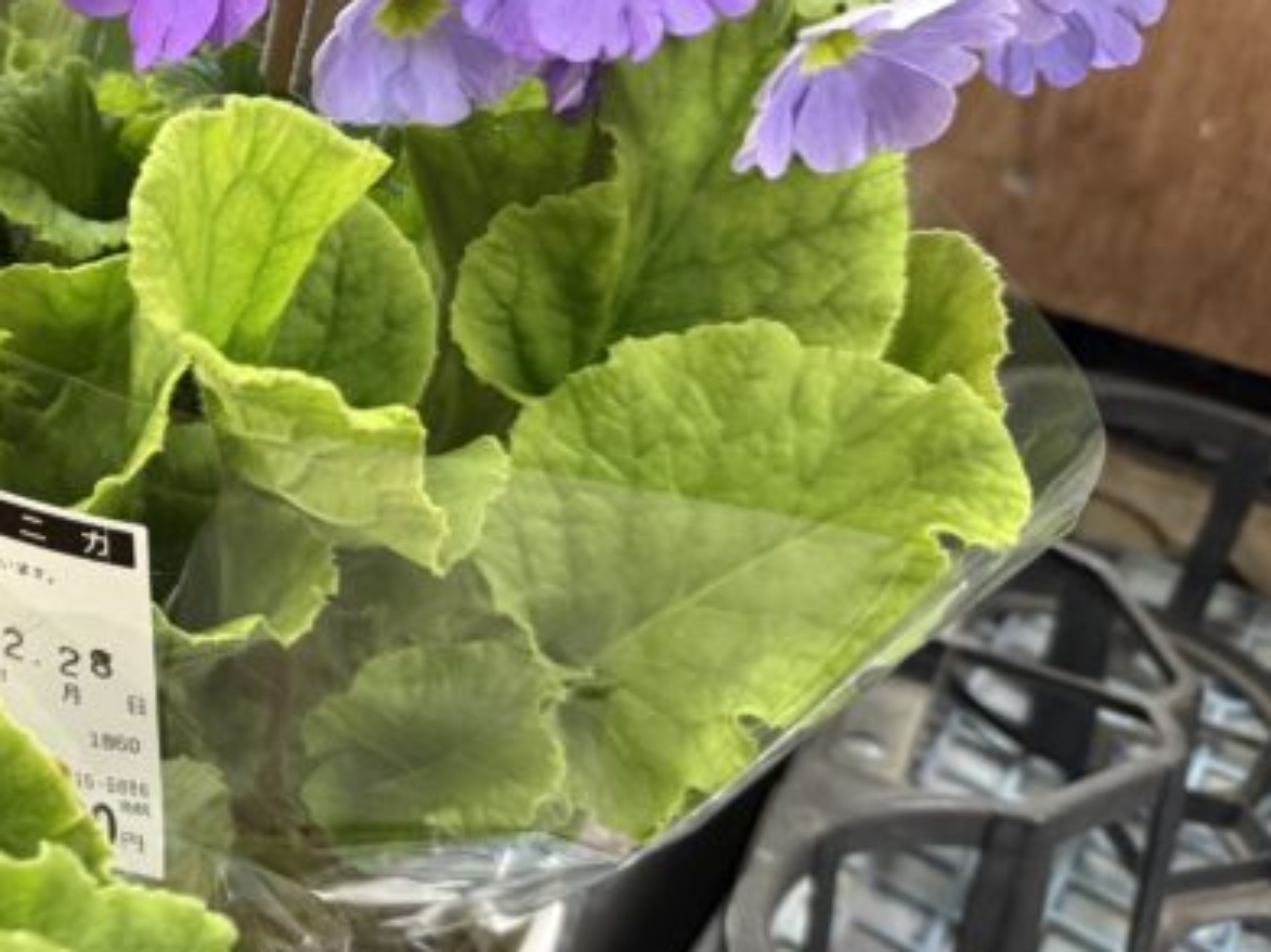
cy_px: 221
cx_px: -267
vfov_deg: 24.5
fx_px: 2166
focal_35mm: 59
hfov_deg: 28.4
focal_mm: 6.76
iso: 400
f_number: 1.78
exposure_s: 1/60
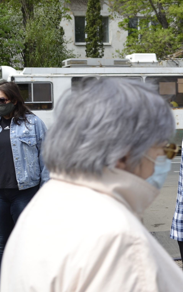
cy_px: 146
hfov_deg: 10.3
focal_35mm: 127
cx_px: 175
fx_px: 1012
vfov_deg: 16.5
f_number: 7.1
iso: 100
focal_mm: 55
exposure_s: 1/200
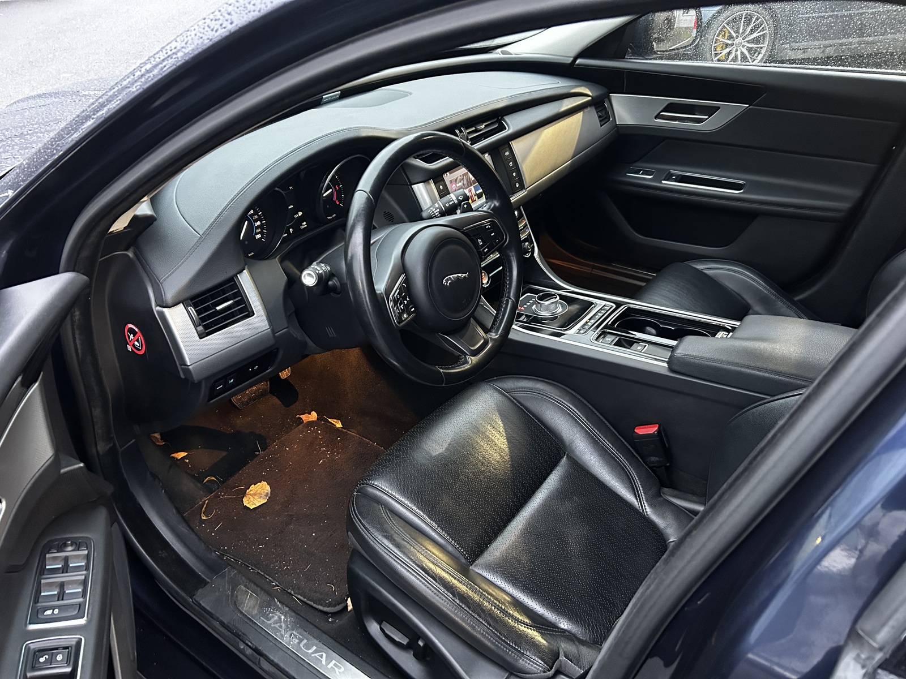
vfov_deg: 53.1
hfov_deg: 67.3
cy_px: 340
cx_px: 453
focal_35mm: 26
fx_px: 680
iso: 640
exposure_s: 1/33
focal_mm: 5.7
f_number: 1.5
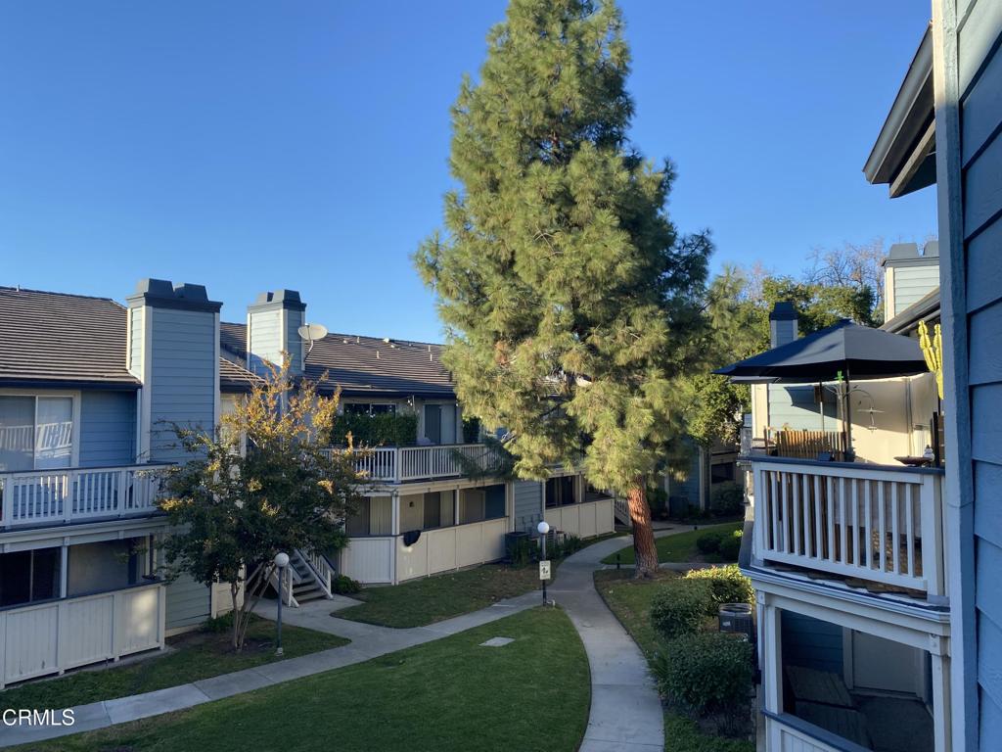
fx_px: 753
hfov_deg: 67.3
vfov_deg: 53.1
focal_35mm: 26
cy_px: 376
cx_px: 501
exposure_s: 1/1025
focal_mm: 4.25
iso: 32
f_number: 1.8
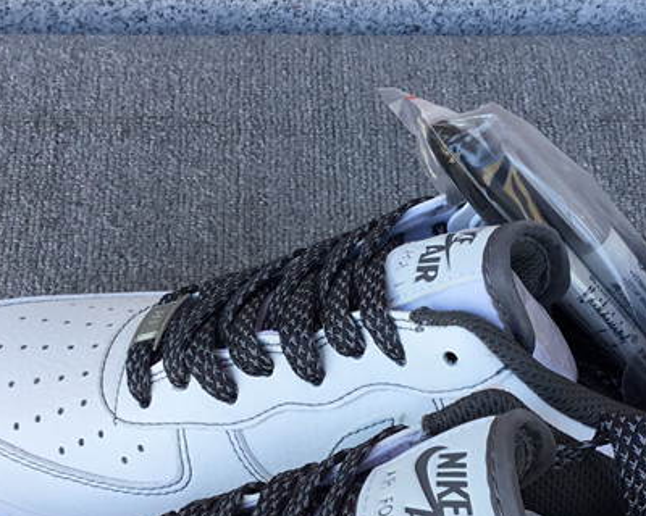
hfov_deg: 27.9
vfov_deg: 22.0
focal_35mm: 68
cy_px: 464
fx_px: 1300
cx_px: 373
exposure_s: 1/115
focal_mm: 3.3
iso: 25
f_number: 2.4
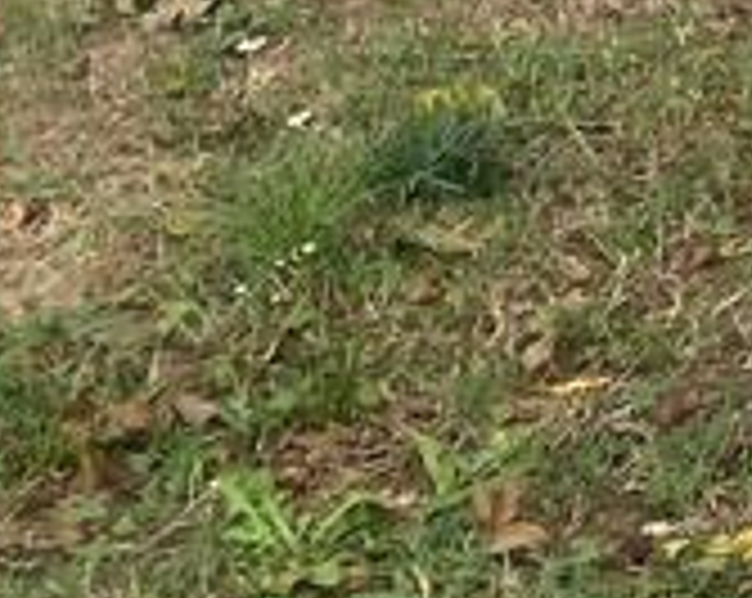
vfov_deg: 8.6
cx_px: 2238
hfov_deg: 9.6
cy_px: -1061
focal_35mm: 156
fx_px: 3466
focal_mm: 4.25
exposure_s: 1/877
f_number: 1.8
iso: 32
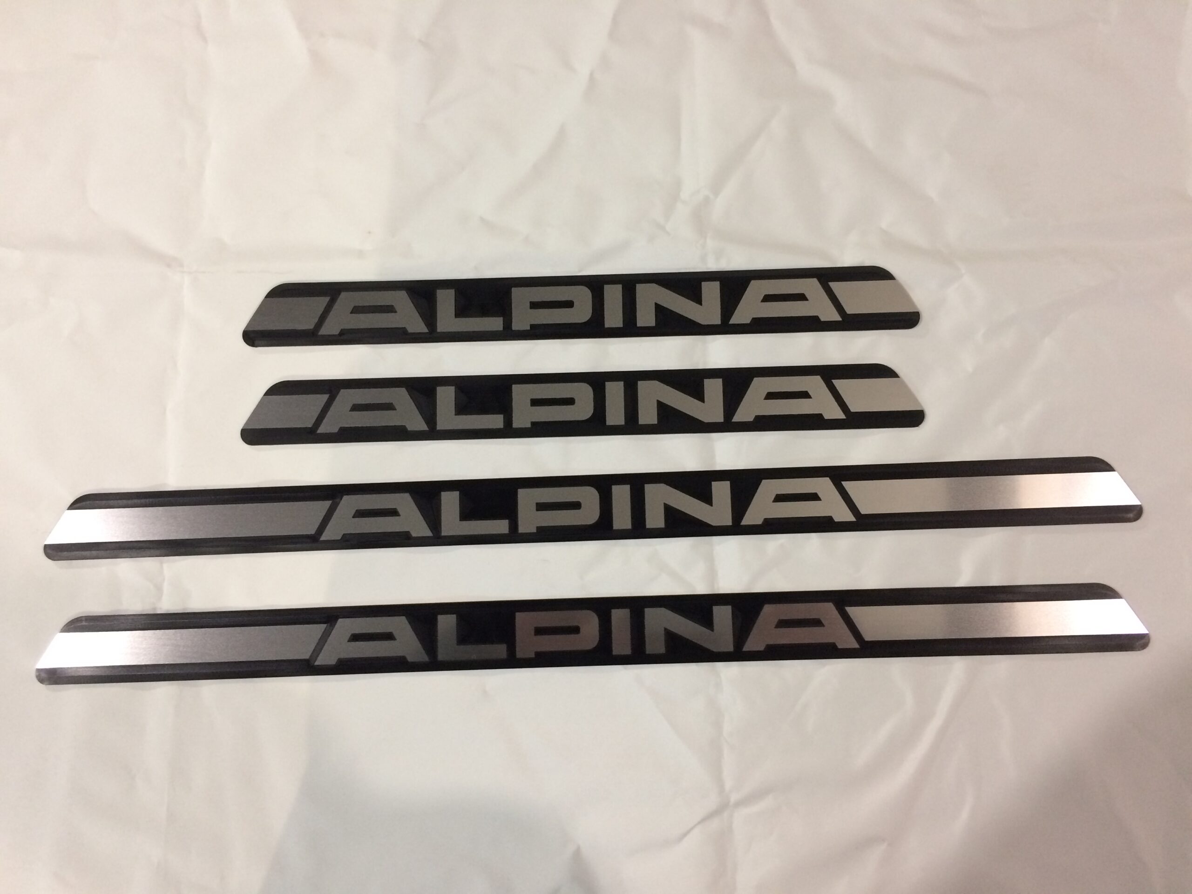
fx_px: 999
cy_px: 447
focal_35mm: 29
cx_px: 596
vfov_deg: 48.2
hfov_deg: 61.7
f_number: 2.2
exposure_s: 1/33
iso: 200
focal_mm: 4.15
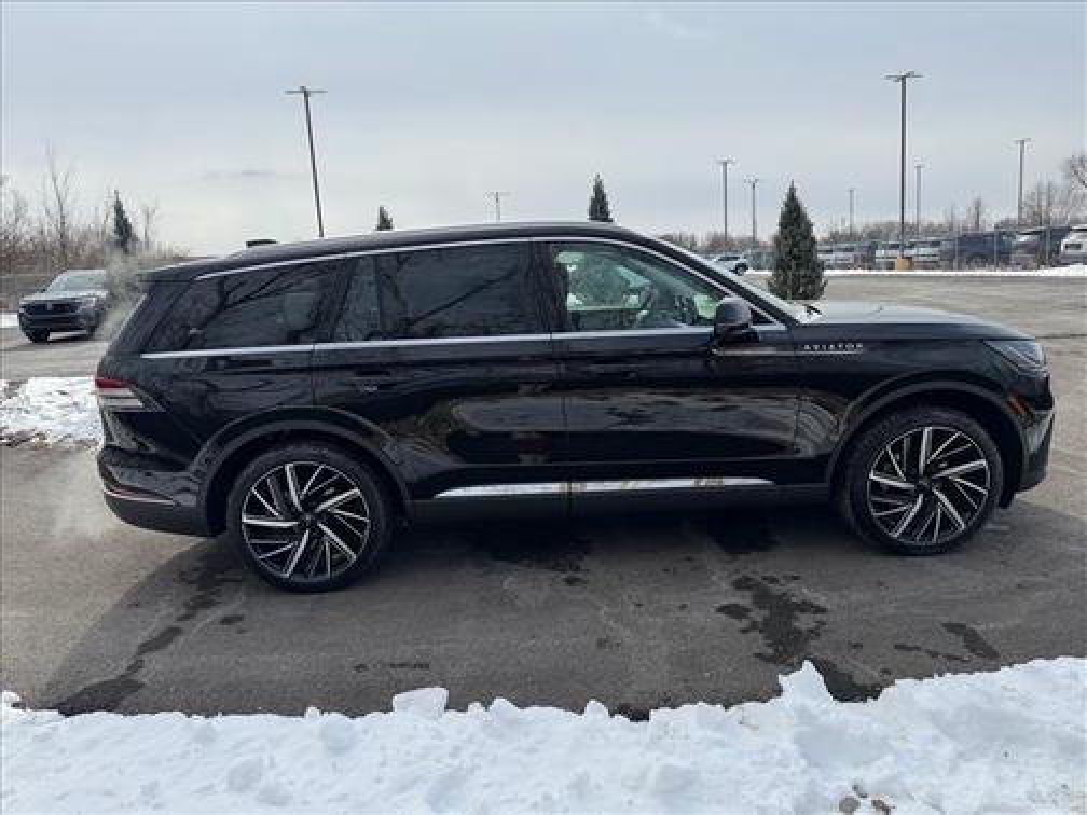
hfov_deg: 71.6
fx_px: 754
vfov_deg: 56.8
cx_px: 544
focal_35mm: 24
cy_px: 408
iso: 100
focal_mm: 6.76
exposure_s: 1/4975
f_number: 1.78
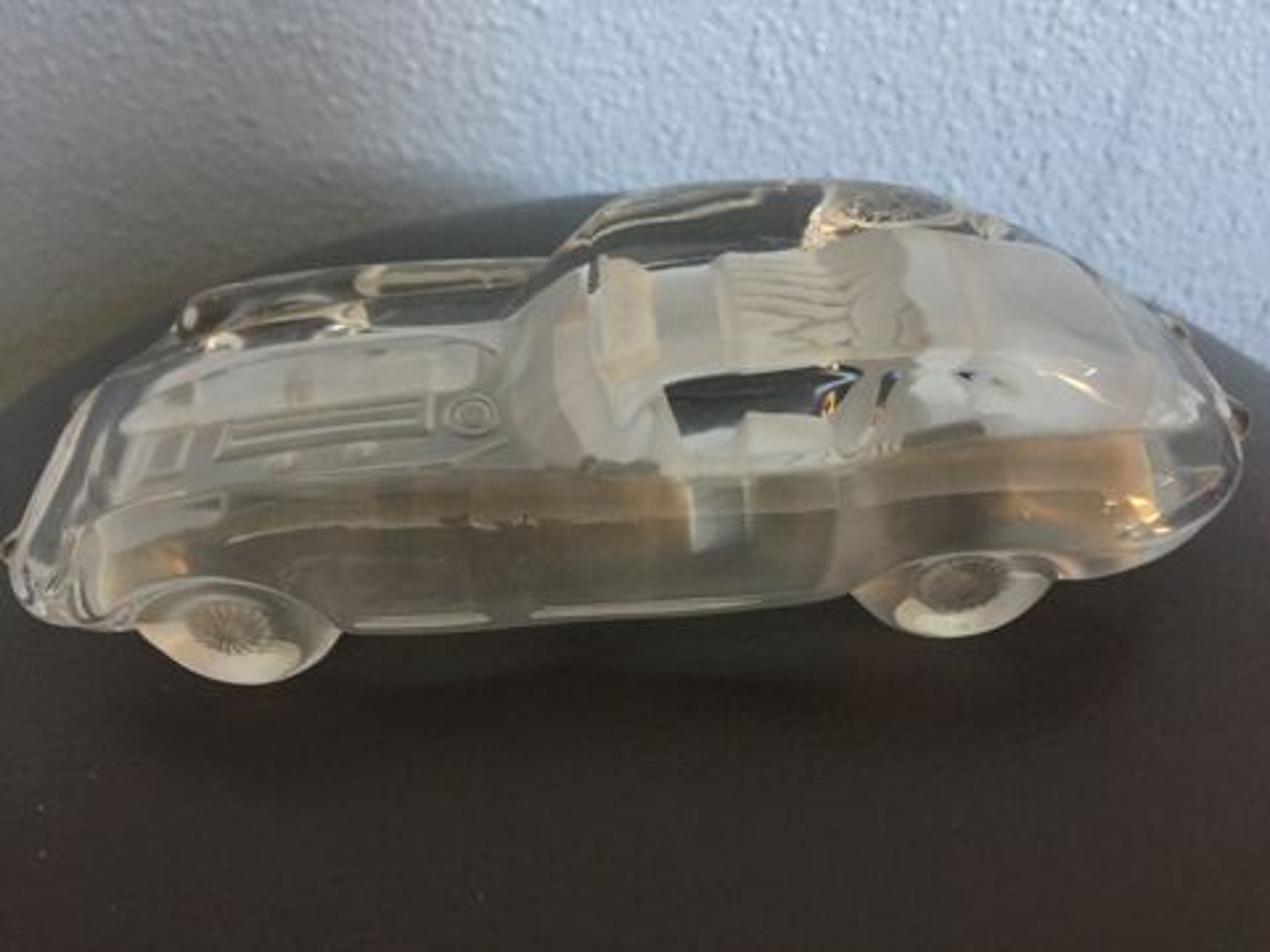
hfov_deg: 61.7
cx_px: 635
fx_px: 1064
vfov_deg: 48.2
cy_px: 476
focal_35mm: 29
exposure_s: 1/4
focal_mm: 4.15
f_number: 2.2
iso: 125
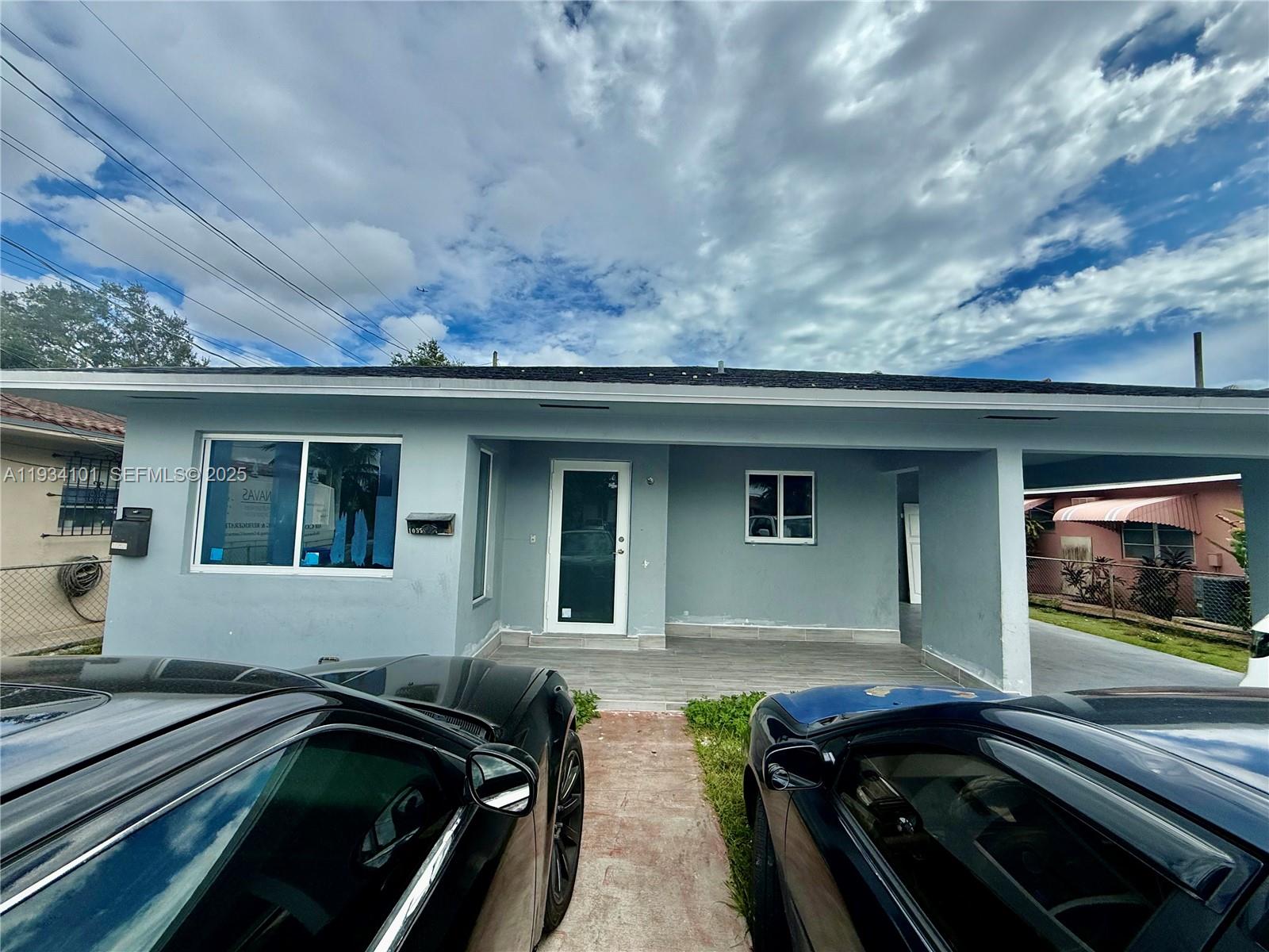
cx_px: 634
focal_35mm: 14
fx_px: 513
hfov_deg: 102.1
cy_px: 476
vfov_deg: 85.7
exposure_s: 1/2841
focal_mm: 2.22
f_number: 2.2
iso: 50
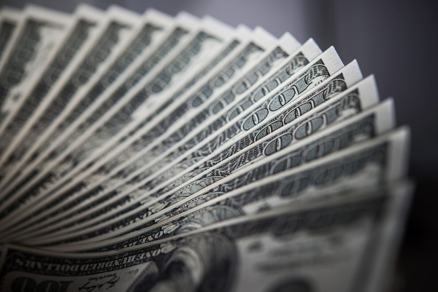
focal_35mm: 60
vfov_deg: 22.6
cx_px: 219
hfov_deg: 33.4
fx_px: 730
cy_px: 146
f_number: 5
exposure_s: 1/160
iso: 160
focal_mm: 60
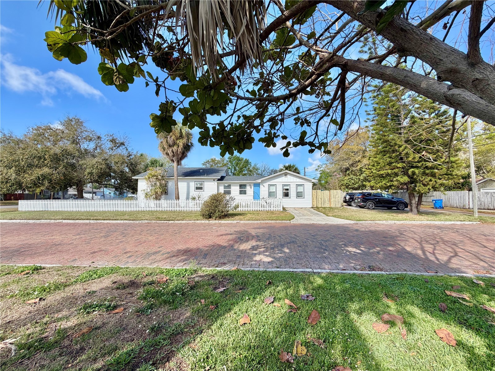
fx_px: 200
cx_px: 248
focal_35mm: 14
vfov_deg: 85.7
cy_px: 186
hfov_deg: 102.1
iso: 40
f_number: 2.2
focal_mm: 2.22
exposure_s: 1/770
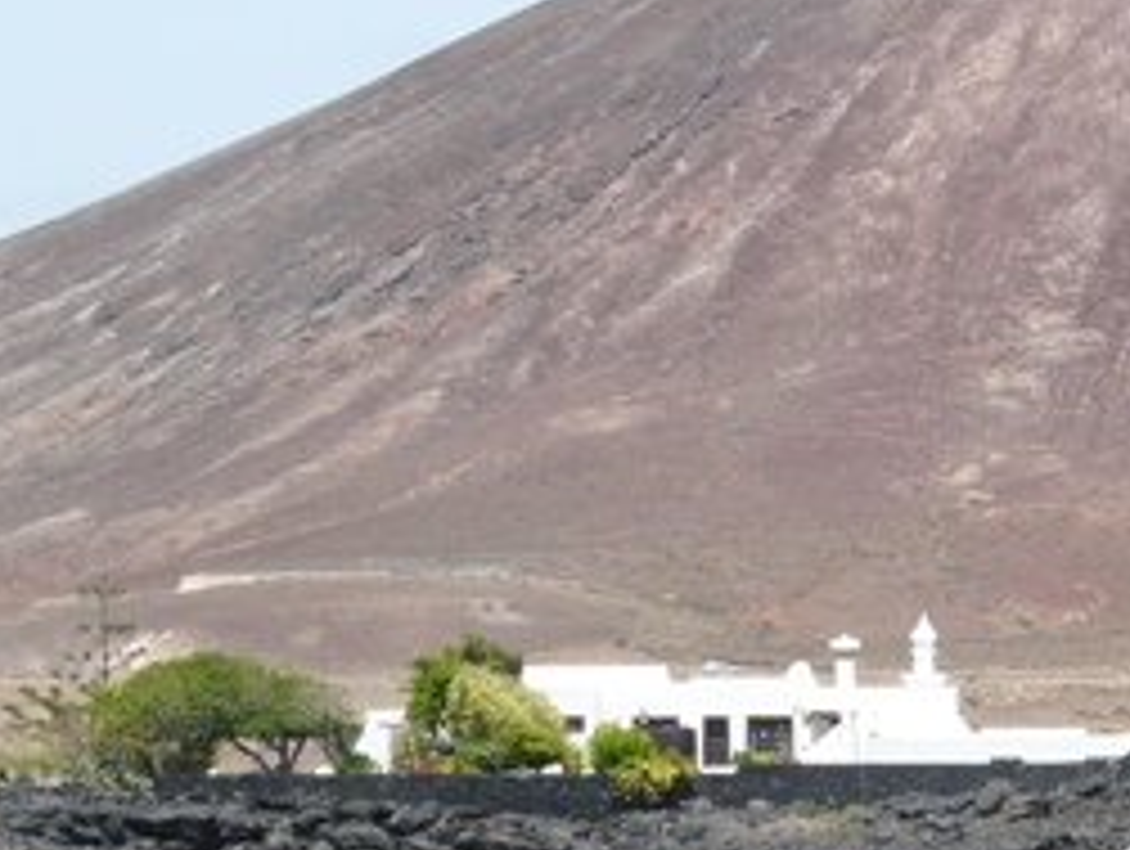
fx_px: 8238
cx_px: 990
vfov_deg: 5.9
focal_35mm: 252
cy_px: 702
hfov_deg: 7.8
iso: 100
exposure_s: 1/250
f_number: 5.6
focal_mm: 16.2
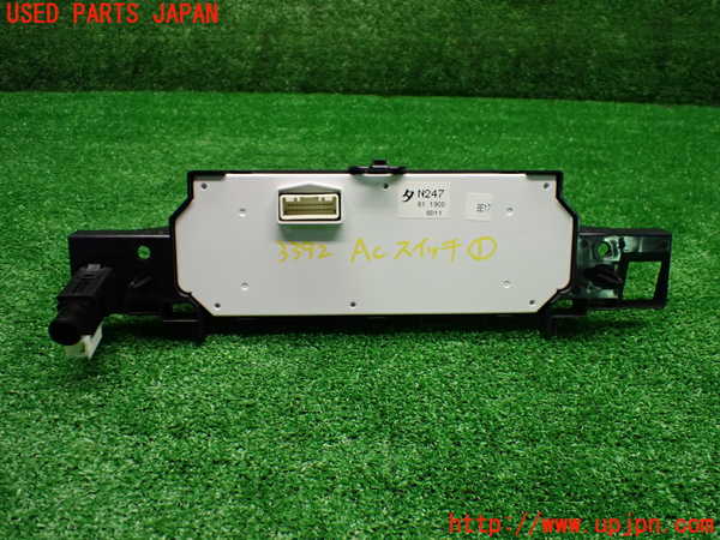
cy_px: 270
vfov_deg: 46.8
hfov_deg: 60.0
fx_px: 624
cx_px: 360
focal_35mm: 30
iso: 400
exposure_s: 1/125
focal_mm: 5.4
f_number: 2.3
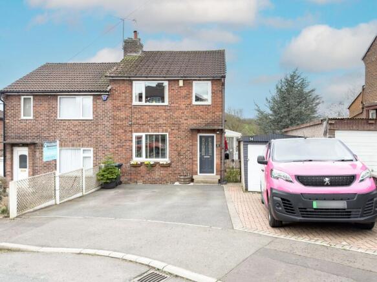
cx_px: 188
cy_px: 141
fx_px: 261
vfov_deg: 56.8
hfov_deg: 71.6
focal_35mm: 24
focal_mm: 6.76
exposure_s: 1/2000
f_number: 1.8
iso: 100
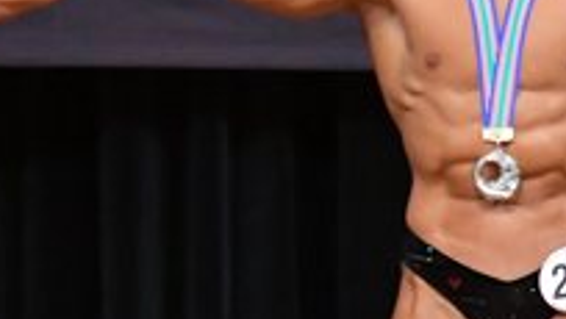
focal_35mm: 1072
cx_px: 15
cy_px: 208
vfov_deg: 1.1
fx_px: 16097
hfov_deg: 2.0
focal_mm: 180
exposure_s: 1/400
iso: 5000
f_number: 5.6
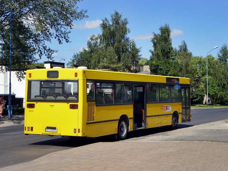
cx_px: 114
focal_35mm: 64
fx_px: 422
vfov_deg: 22.9
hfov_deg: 30.3
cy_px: 86
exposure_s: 1/800
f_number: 4.4
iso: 64
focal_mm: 11.3
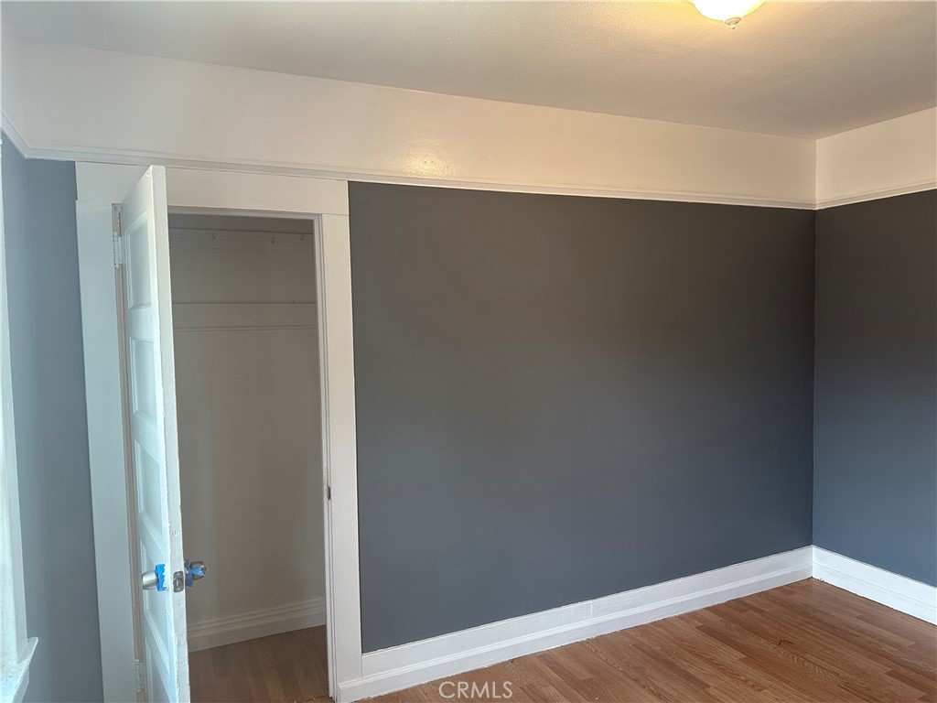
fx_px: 650
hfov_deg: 71.6
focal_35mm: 24
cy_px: 352
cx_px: 468
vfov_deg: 56.8
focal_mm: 6.86
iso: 125
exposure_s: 1/120
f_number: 1.78
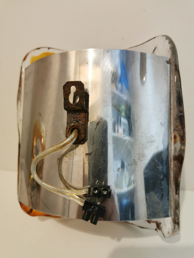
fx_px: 202
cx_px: 97
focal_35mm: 27
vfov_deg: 65.3
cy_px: 129
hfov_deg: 51.4
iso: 320
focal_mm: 5.58
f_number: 1.8
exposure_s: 1/33.3
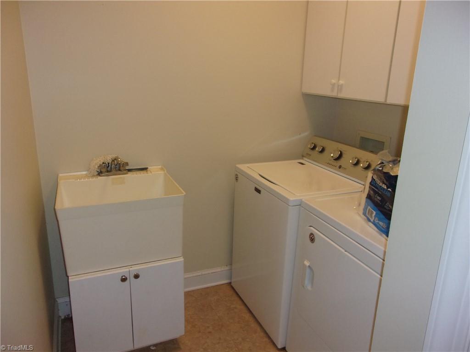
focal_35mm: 27
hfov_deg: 65.3
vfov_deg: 51.4
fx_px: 367
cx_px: 235
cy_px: 176
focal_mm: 4.9
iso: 200
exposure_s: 1/34
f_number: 3
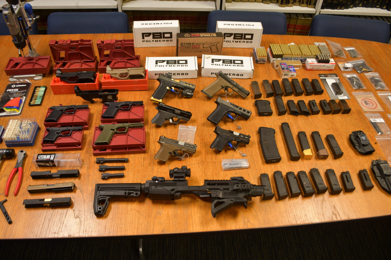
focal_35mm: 30
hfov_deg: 61.9
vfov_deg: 43.6
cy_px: 130
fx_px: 326
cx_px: 196
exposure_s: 1/40
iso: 400
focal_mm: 20
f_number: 3.8
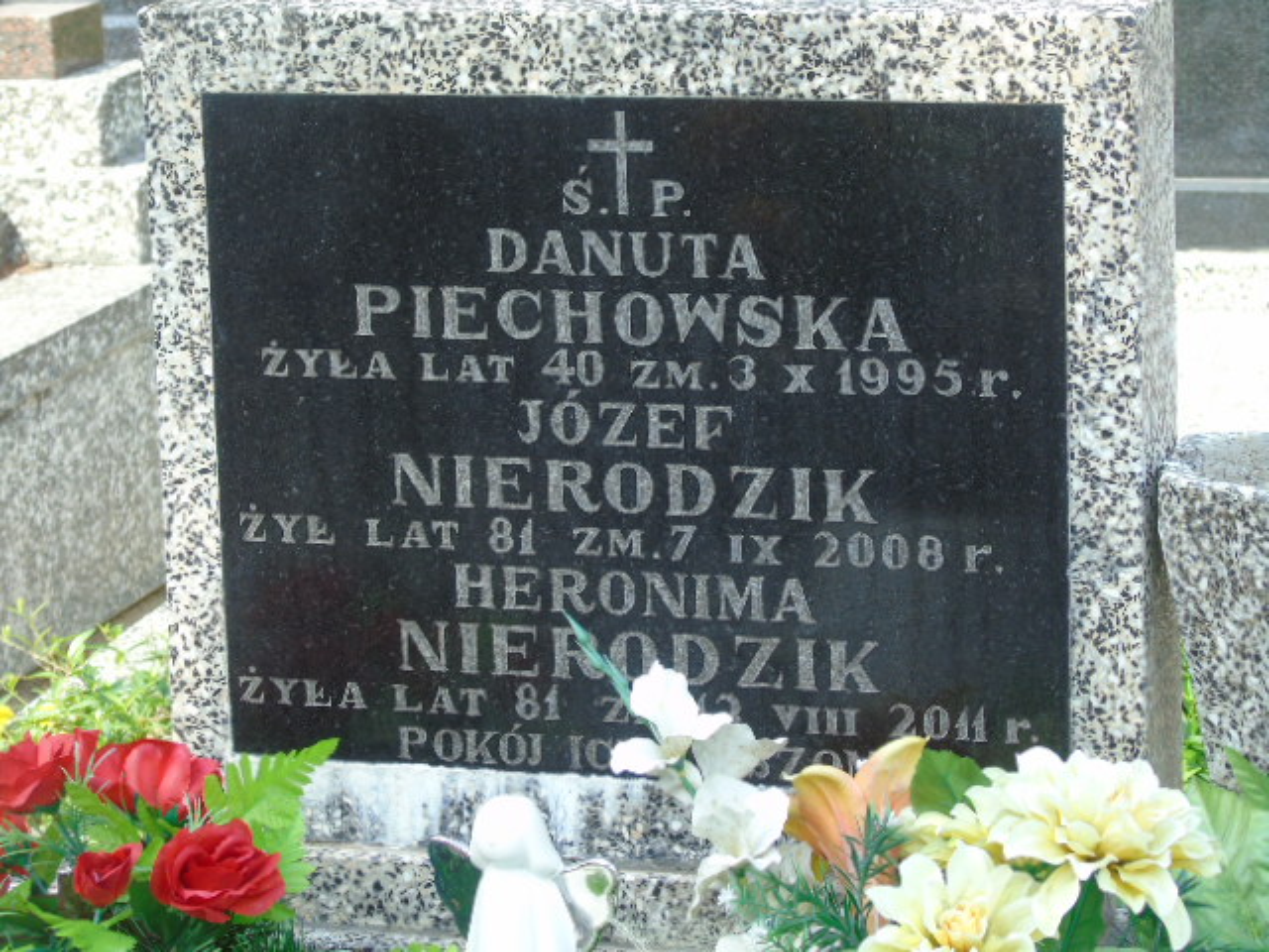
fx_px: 5206
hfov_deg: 13.9
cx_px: 634
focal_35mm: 142
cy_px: 476
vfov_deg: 10.4
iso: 100
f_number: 4.7
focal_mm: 25
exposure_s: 1/125
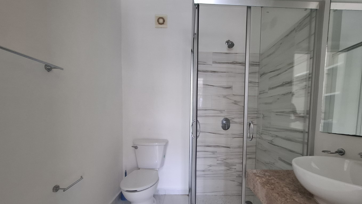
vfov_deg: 69.5
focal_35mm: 15
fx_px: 144
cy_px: 126
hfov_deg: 103.0
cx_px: 188
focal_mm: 1.74
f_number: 2.2
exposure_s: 1/40
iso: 125
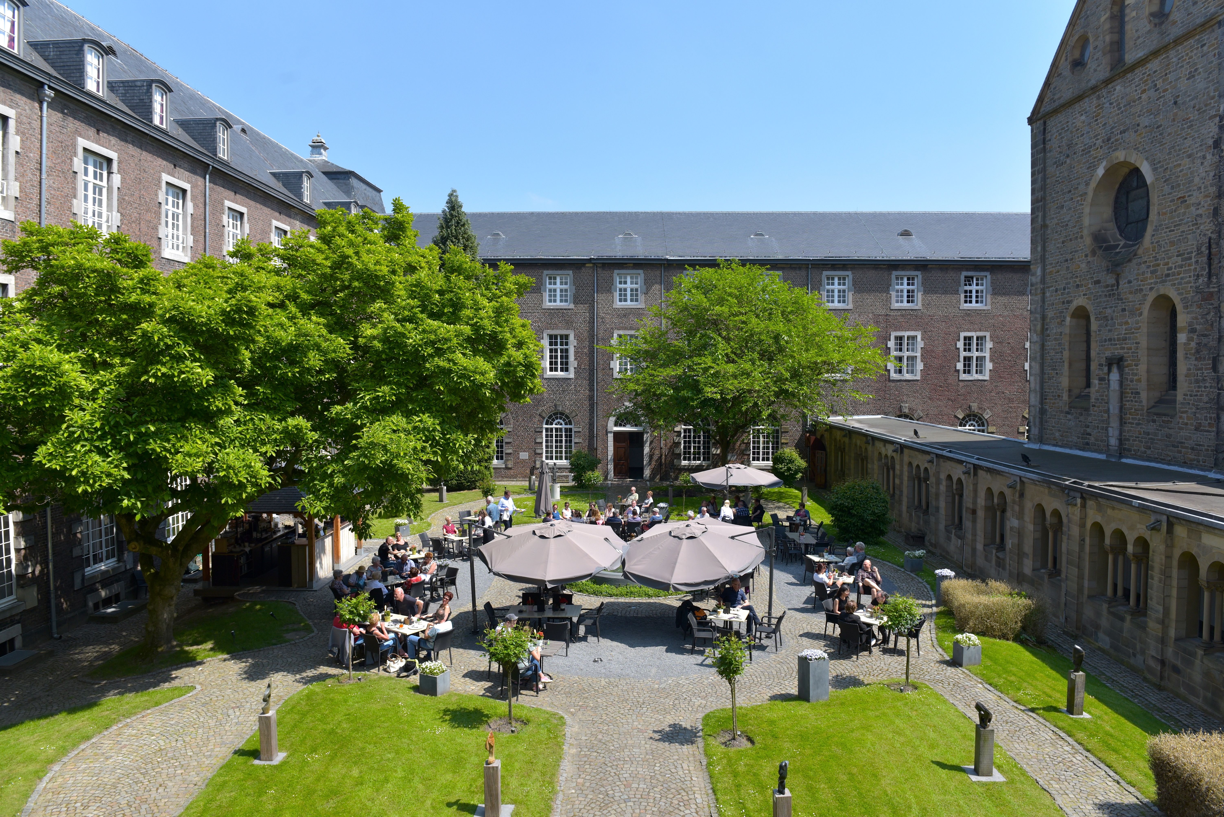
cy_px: 408
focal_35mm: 24
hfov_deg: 73.7
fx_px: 816
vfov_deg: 53.2
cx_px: 612
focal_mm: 24
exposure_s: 1/800
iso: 320
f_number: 6.3
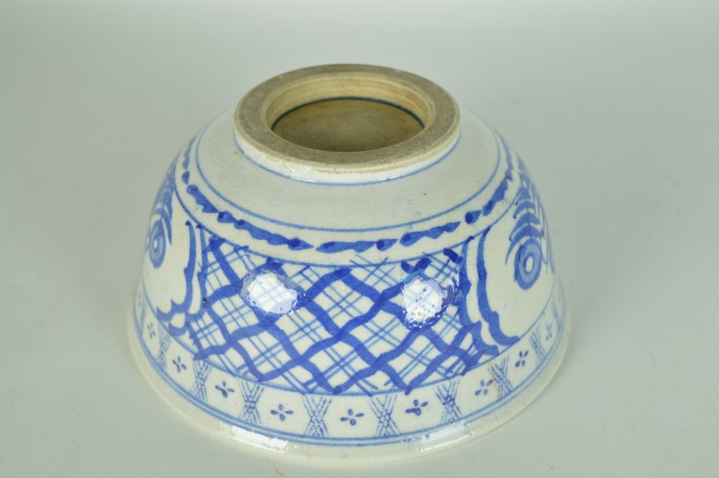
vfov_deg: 28.0
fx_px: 958
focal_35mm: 48
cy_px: 239
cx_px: 360
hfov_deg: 41.2
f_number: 6.3
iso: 100
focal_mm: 32
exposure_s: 1/160
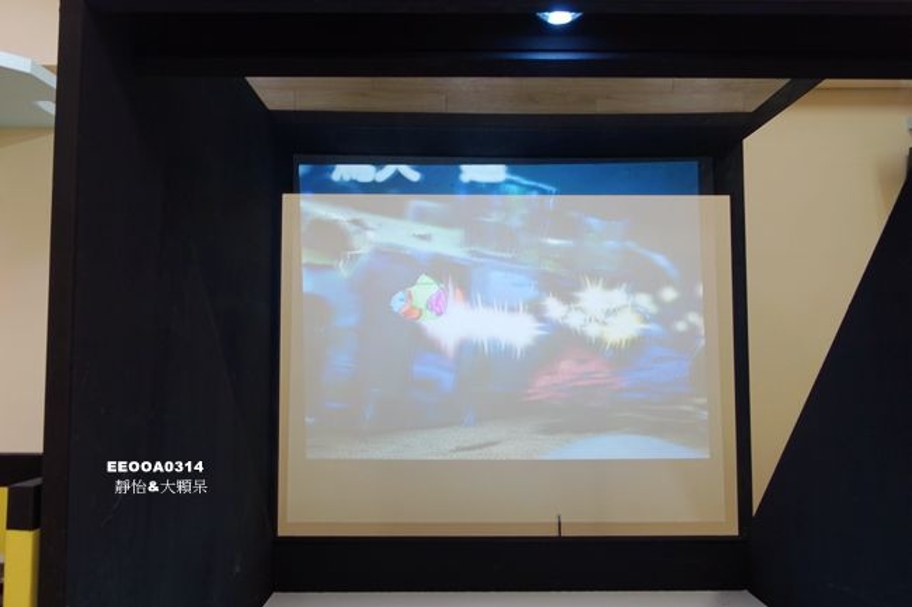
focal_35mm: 31
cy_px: 304
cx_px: 456
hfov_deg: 60.3
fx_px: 785
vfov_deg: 42.3
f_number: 2.5
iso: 200
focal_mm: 11.22
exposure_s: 1/40
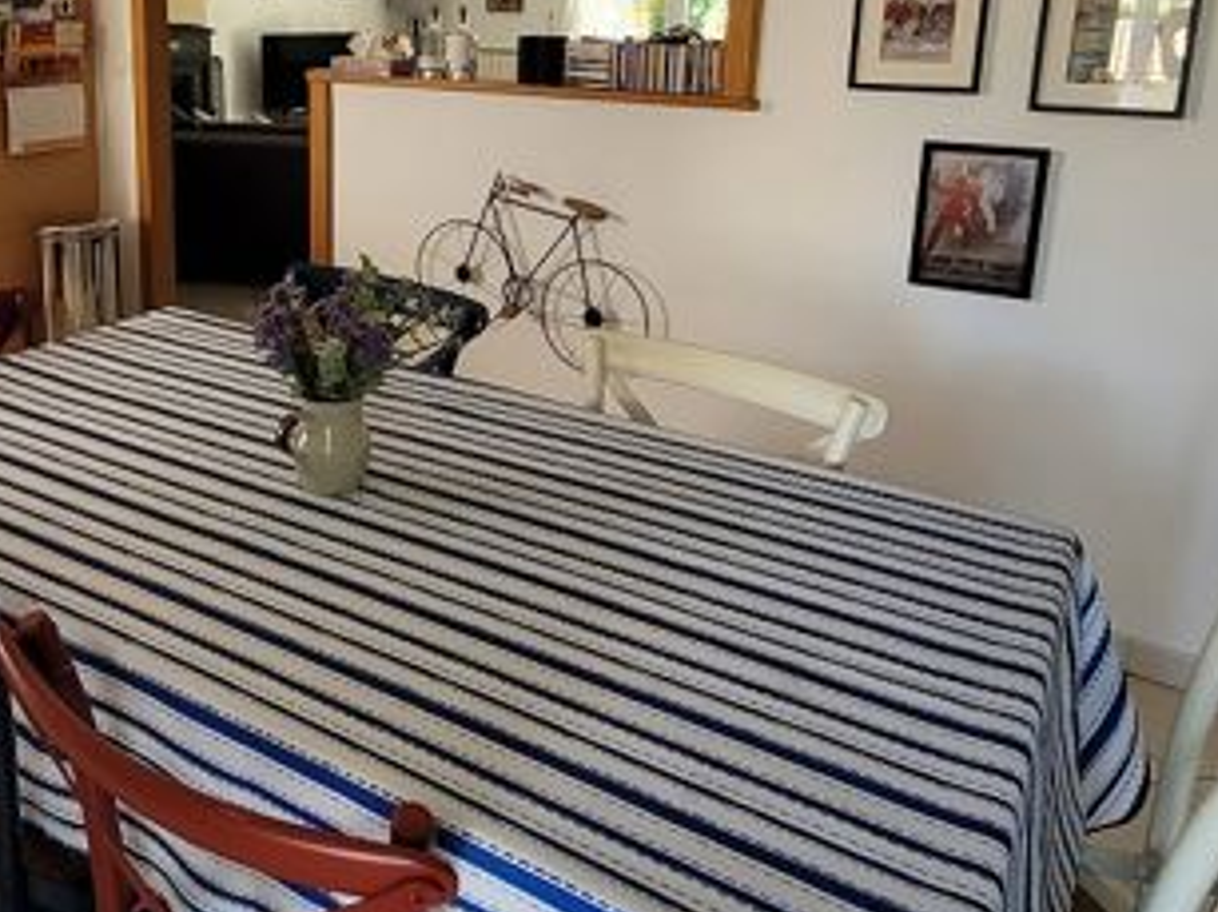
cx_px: 348
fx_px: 1055
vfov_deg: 44.9
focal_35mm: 30
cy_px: 211
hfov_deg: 57.8
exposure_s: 1/50
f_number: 2.2
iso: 125
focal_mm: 1.74
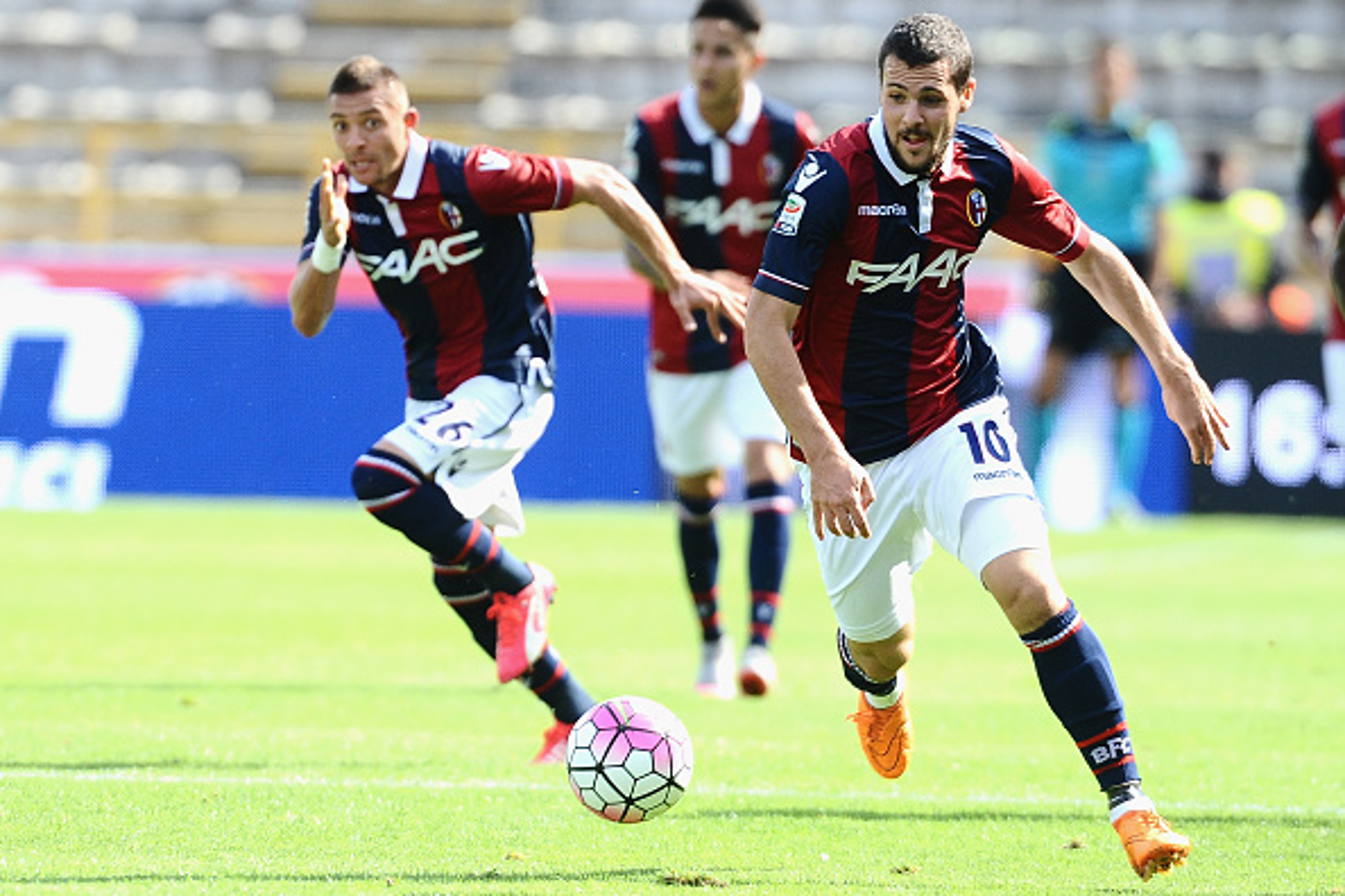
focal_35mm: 500
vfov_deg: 2.7
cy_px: 448
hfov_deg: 4.1
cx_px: 672
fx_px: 18679
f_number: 5.6
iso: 900
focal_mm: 500
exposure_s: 1/1600
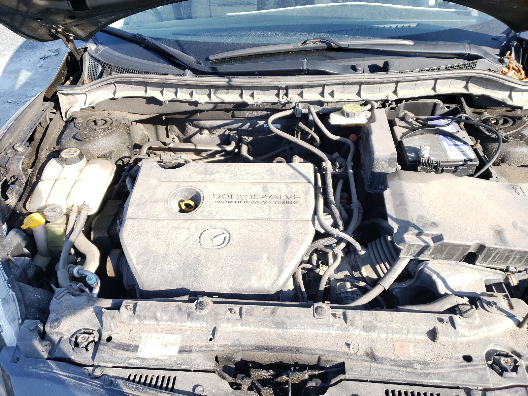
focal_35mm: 26
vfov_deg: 53.1
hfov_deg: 67.3
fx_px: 397
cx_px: 264
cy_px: 198
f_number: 1.5
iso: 50
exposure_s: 1/500
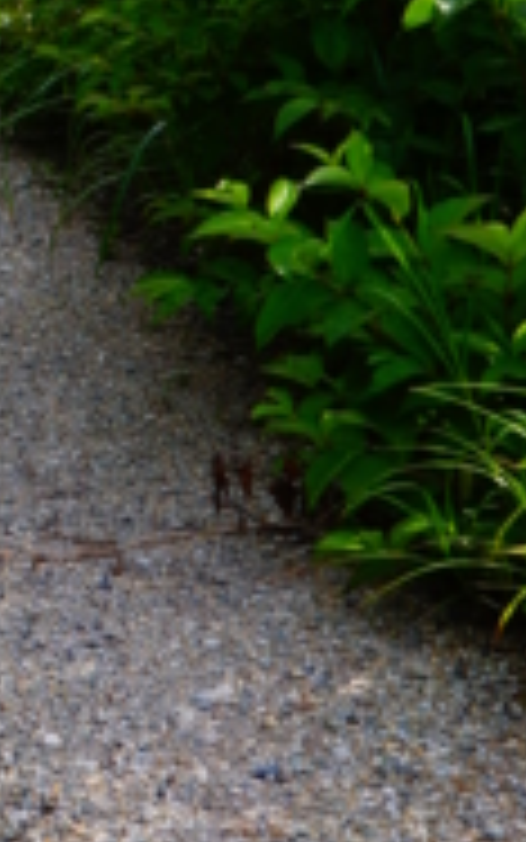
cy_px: 288
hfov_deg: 9.8
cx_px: -191
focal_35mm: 131
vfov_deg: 15.9
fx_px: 3002
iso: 100
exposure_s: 1/200
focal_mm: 20
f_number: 7.1
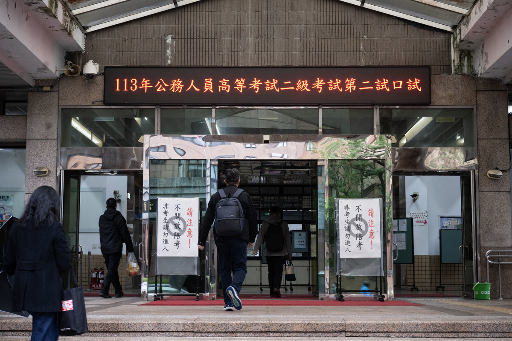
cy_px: 170
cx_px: 256
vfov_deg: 22.3
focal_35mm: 61
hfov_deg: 32.9
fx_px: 867
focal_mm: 61
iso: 1600
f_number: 5.6
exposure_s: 1/100
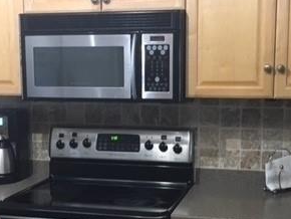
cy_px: 142
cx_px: 138
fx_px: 538
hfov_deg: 30.2
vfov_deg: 22.9
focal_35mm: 64
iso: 200
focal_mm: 4.15
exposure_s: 1/17
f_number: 2.2
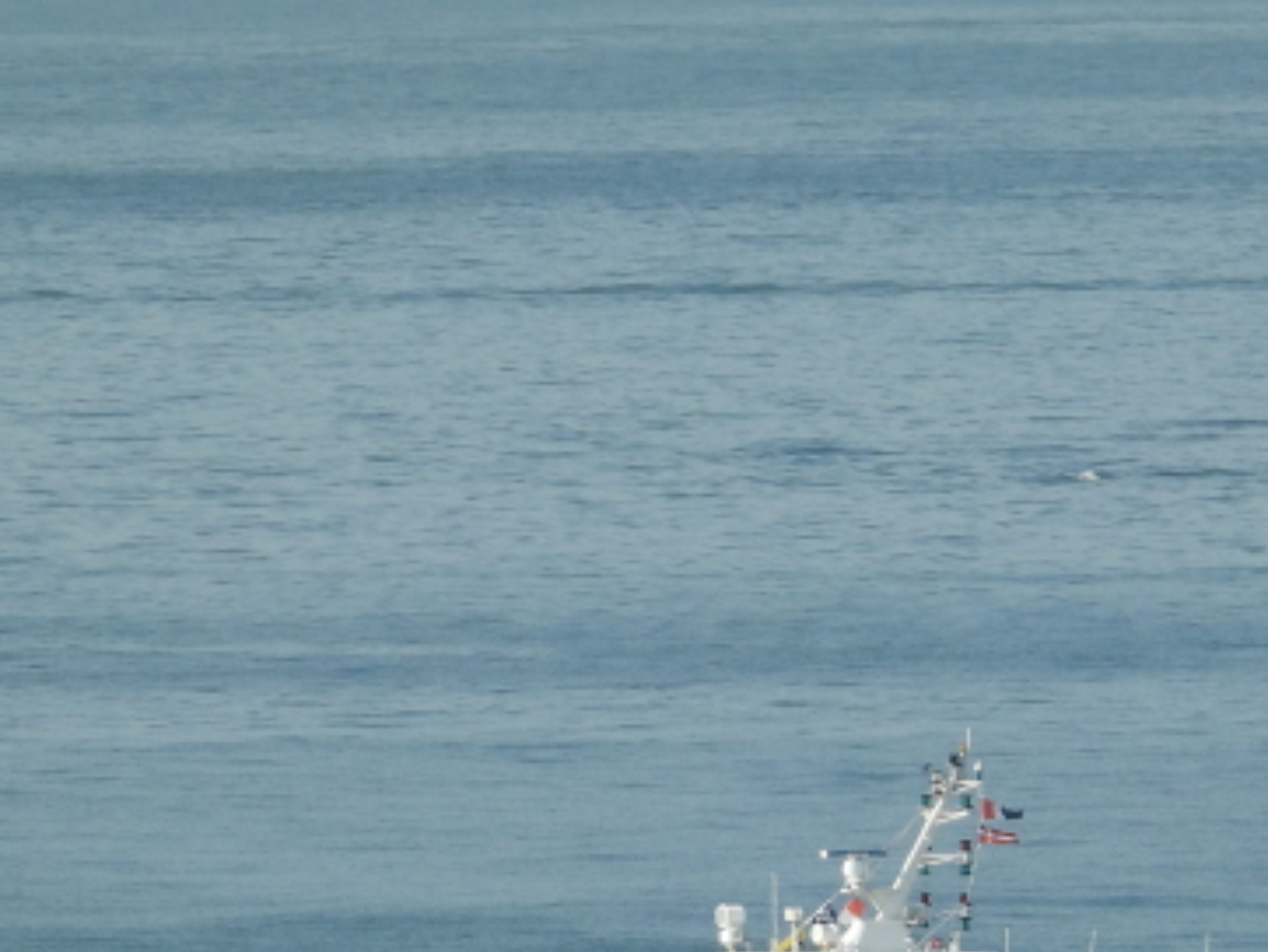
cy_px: 1015
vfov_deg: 1.1
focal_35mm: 1325
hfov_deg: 1.5
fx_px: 48568
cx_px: 995
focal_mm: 108
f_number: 5
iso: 100
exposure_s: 1/500
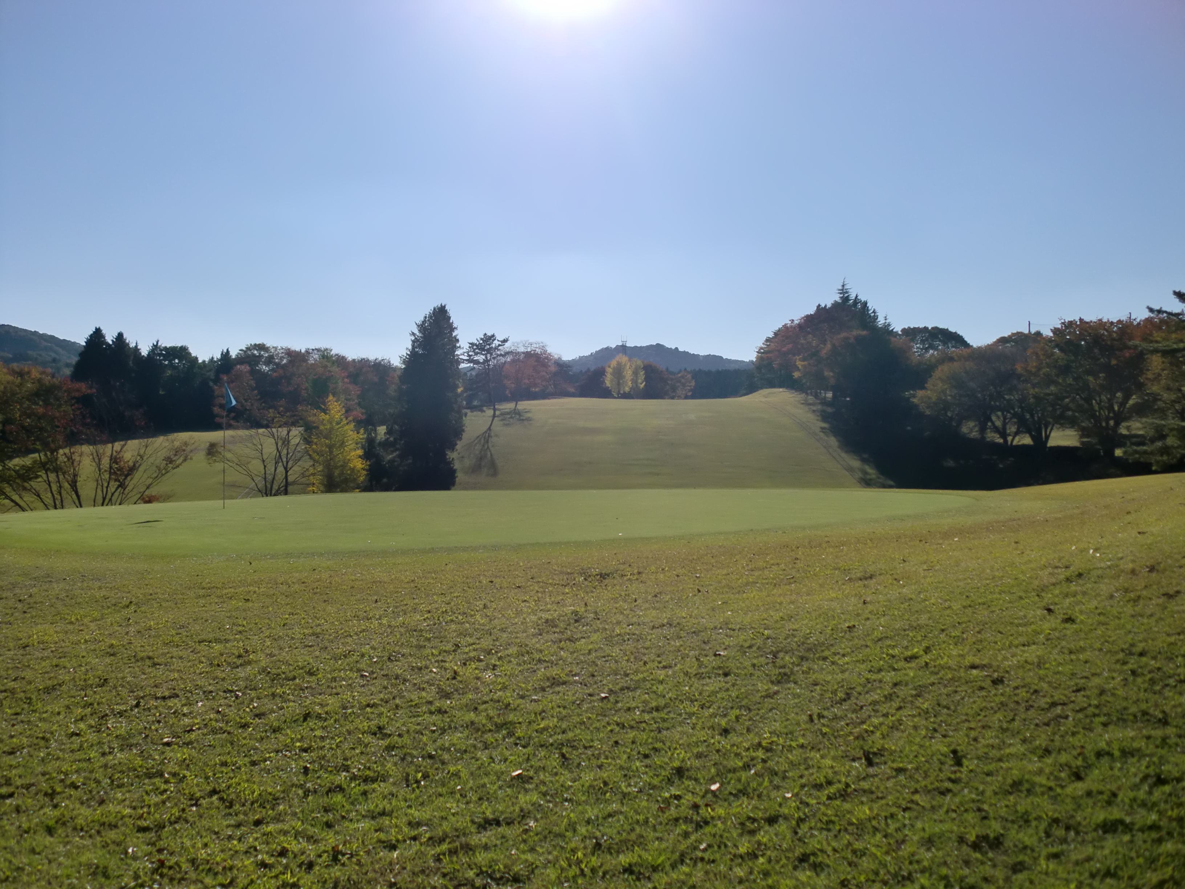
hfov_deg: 52.6
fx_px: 1198
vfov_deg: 40.7
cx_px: 592
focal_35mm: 35
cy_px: 444
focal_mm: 6.3
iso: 64
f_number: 7.8
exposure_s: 1/500
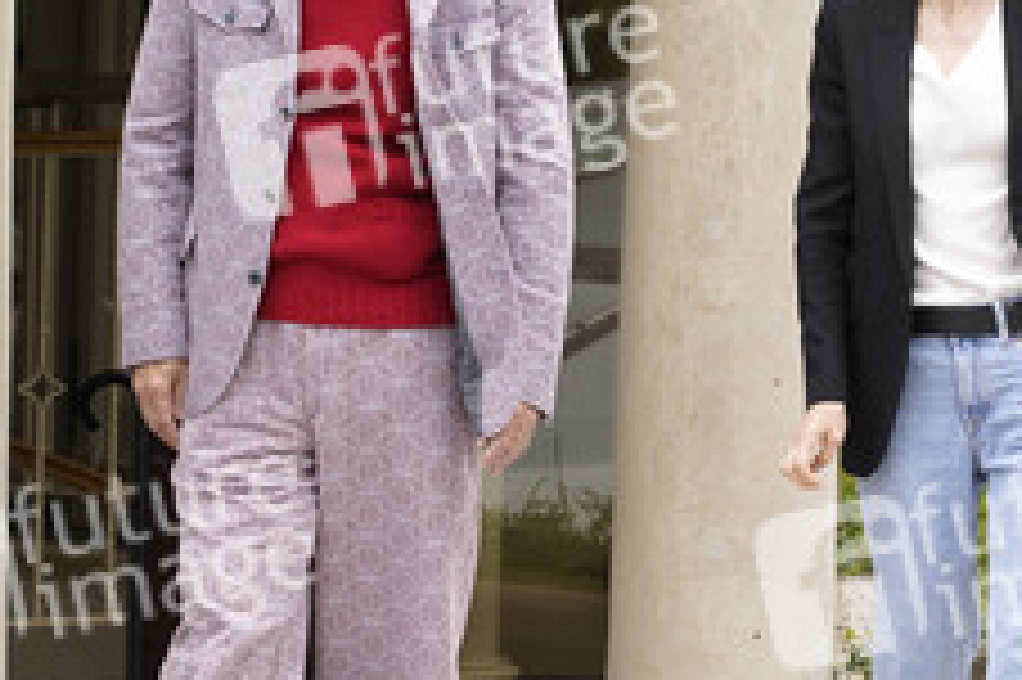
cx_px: 576
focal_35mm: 248
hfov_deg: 8.3
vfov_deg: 5.5
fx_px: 7035
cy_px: 338
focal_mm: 141
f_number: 5.6
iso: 100
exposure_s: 1/125
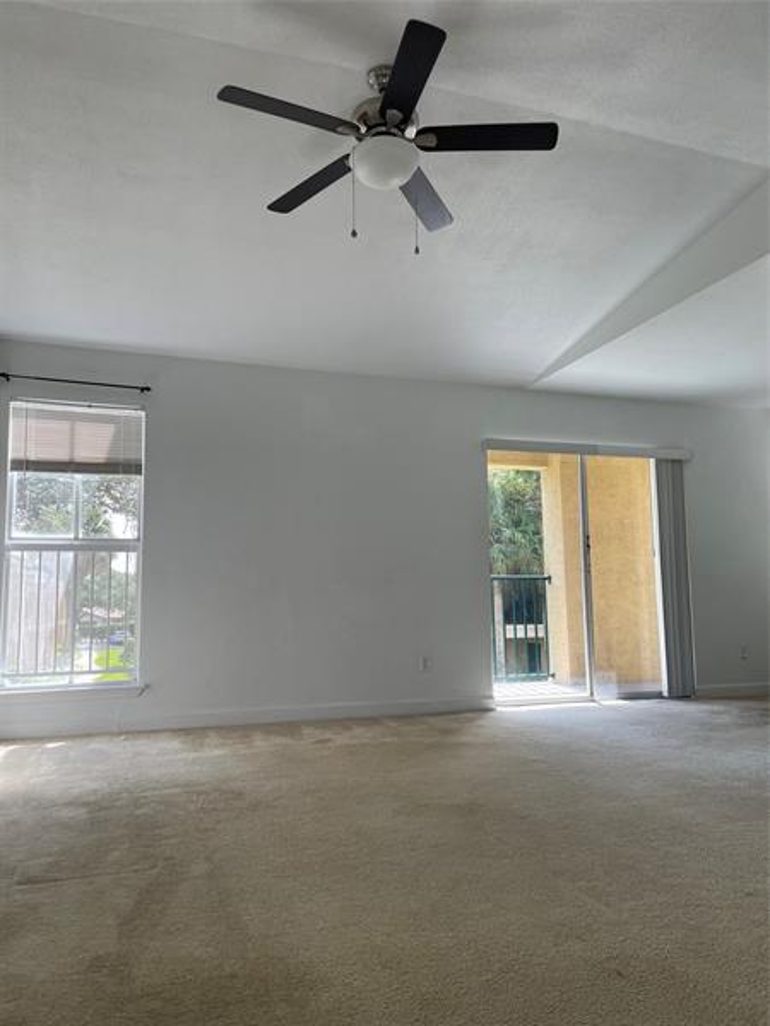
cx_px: 385
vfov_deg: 67.3
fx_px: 771
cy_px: 513
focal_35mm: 26
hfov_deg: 53.1
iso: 32
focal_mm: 4.2
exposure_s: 1/365
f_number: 1.6
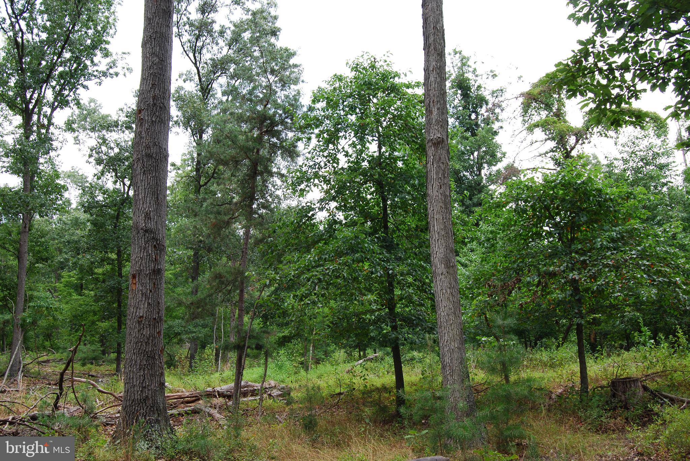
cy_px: 230
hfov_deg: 55.1
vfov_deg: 38.4
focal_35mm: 34
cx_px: 345
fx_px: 662
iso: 200
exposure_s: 1/80
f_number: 8
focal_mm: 23
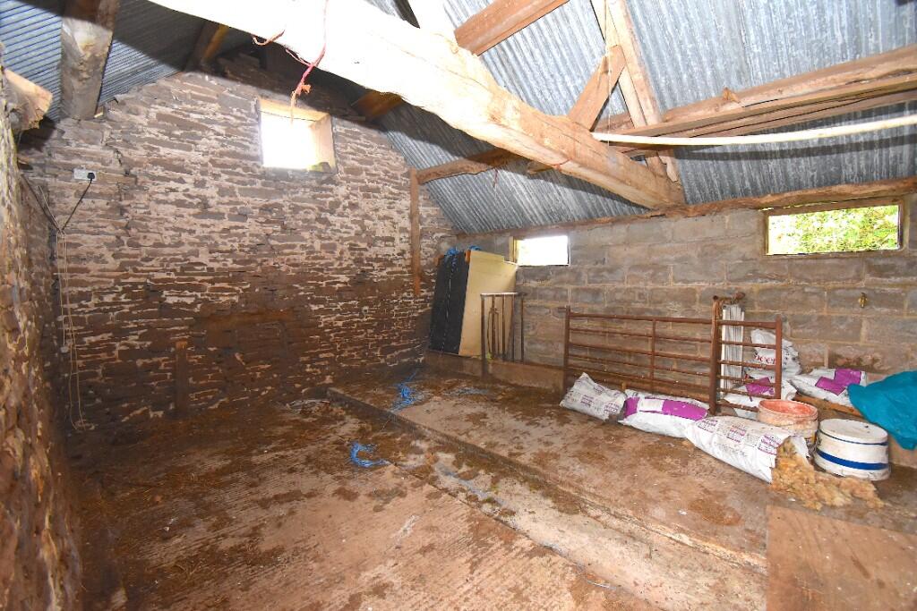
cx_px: 458
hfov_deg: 100.4
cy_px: 306
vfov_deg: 77.3
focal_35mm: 15
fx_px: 382
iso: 1600
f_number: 4.5
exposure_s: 1/125
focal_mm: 10
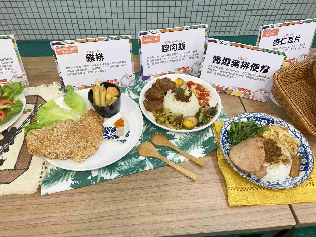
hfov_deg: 67.3
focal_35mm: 26
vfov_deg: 53.1
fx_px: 237
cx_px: 158
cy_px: 118
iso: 80
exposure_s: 1/120
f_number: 1.8
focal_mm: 4.25
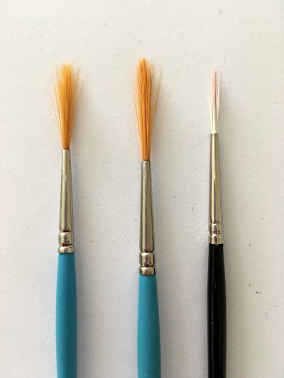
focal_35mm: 29
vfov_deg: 61.6
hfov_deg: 48.2
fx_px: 317
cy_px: 189
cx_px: 142
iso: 80
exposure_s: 1/33
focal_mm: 4.15
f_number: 2.2
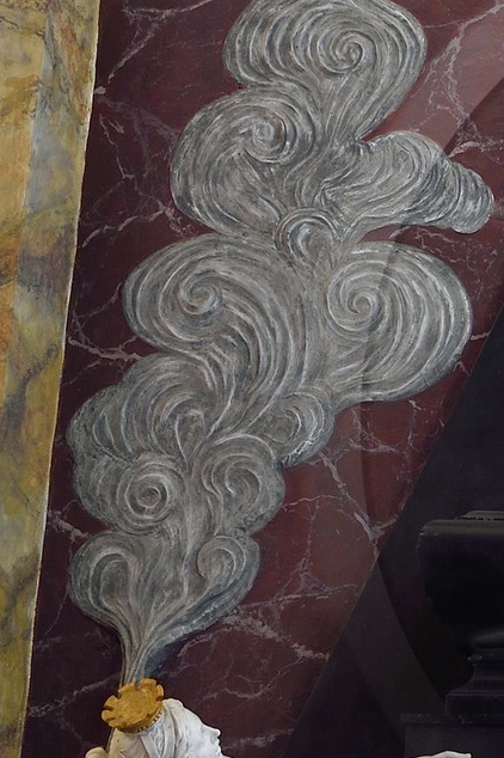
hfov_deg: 13.7
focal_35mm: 91
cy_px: 428
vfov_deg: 22.4
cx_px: 855
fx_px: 1913
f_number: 7.1
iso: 800
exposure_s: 1/8
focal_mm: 24
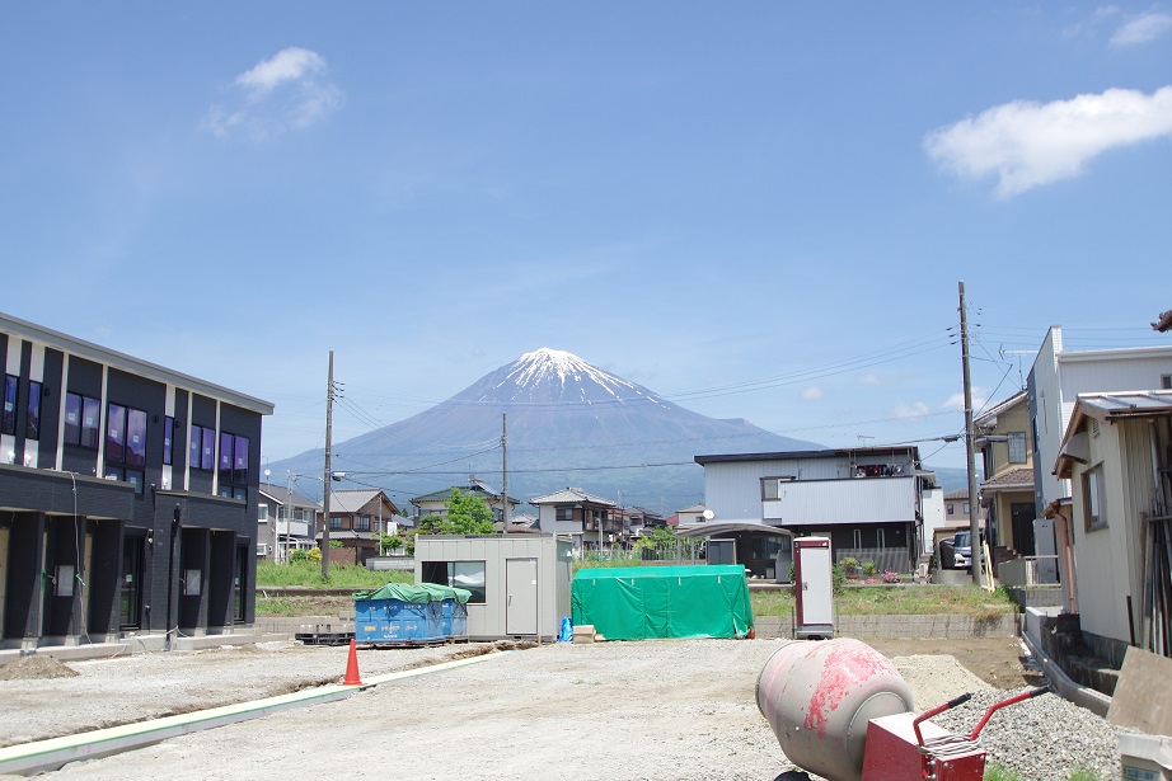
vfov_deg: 36.9
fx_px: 1172
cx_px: 586
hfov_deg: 53.1
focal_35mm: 36
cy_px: 390
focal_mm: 24
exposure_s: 1/200
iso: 100
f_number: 8
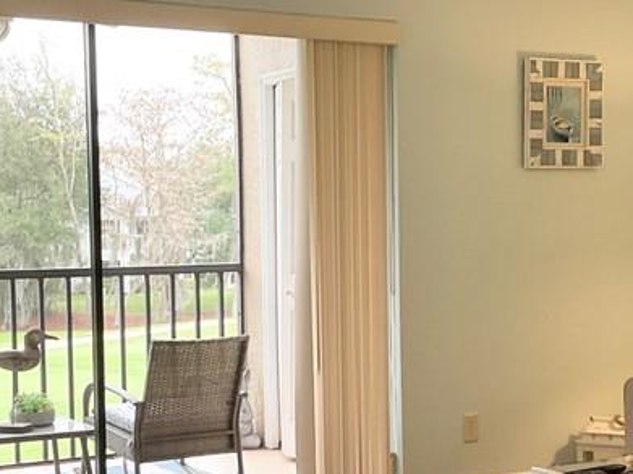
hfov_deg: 25.6
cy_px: 311
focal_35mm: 76
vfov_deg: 19.3
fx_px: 1389
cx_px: 361
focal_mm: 3
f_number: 1.8
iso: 50
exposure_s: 1/60
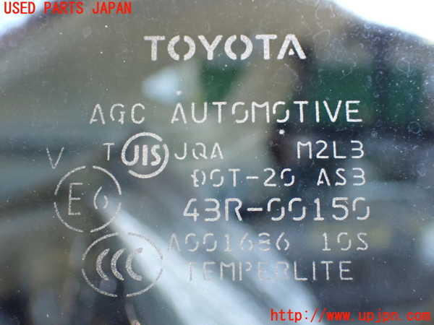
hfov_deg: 40.4
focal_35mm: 47
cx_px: 217
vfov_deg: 30.9
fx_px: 589
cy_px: 162
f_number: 3.1
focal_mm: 8.4
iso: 1250
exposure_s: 1/50
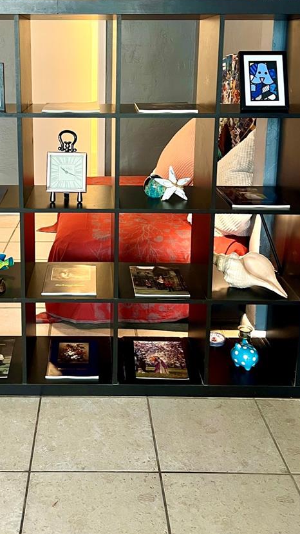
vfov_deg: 48.4
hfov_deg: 28.7
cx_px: 84
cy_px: 167
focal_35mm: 41
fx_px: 580
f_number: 1.5
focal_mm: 5.7
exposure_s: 1/60
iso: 160
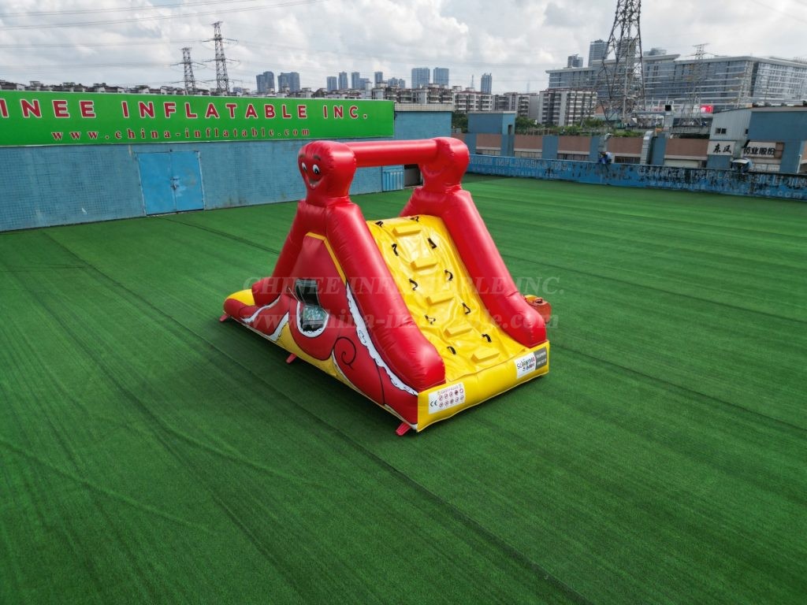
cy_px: 302
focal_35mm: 24
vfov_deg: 56.8
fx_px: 560
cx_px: 404
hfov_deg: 71.6
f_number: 1.7
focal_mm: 6.72
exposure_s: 1/3000
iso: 150
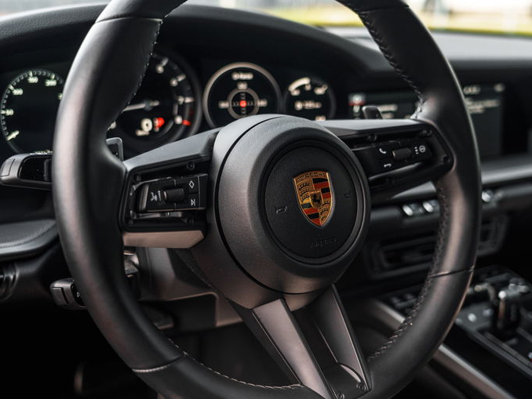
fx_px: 753
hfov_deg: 38.8
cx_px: 300
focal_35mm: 49
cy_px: 200
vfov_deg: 29.7
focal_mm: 45
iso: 500
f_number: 4
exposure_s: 1/60
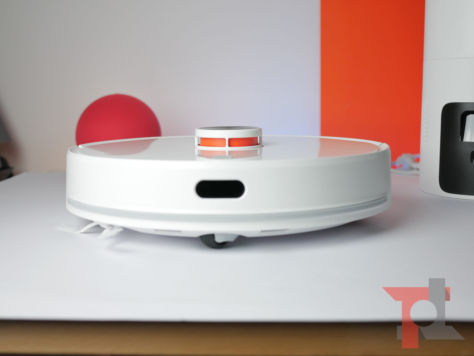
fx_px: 658
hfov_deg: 39.6
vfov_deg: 30.3
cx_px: 237
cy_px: 178
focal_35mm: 48
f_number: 2.8
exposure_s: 1/100
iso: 200
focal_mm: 24
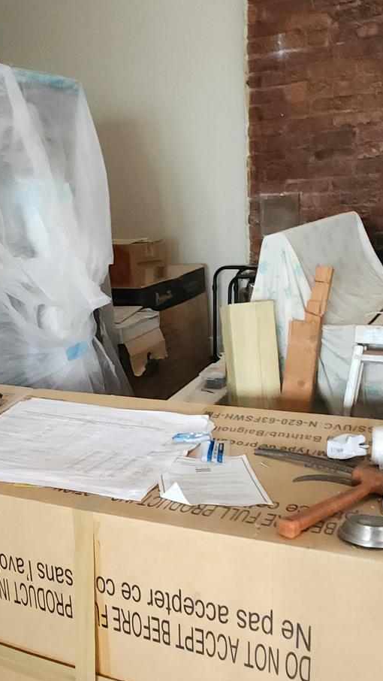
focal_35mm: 32
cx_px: 135
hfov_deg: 36.4
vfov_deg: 60.5
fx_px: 577
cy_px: 407
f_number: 2.2
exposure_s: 1/30
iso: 320
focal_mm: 2.2
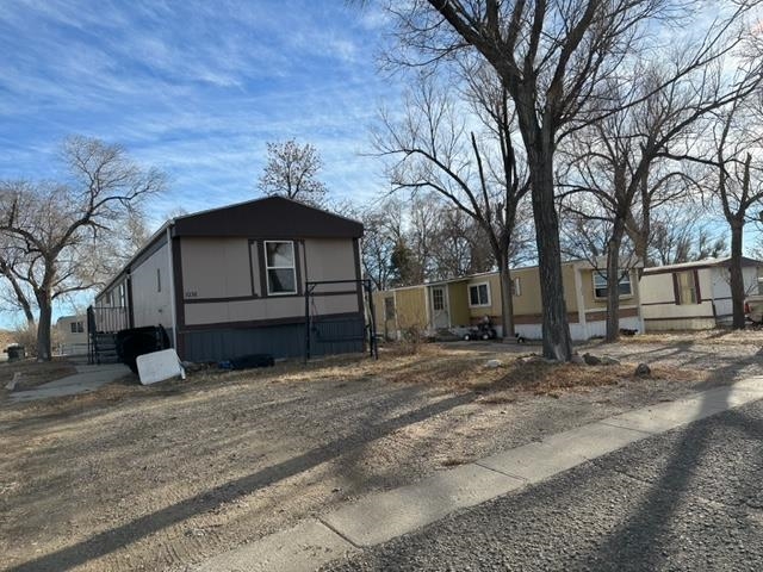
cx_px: 382
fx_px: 529
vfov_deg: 56.8
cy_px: 286
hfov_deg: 71.6
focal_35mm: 24
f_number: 1.78
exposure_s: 1/4762
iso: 80
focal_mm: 6.86
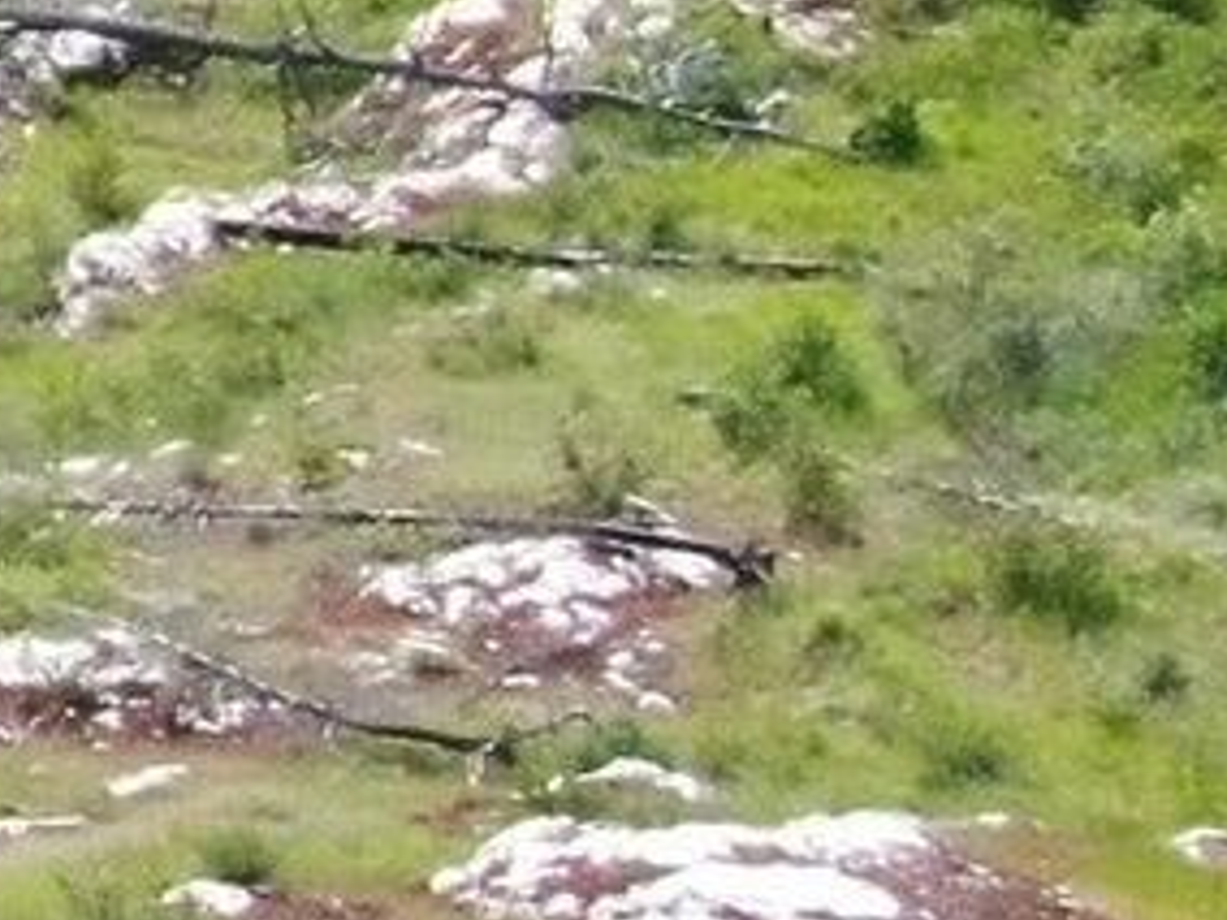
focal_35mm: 188
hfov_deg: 8.0
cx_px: -3134
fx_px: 6664
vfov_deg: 7.7
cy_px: -488
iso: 800
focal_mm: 4.48
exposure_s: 1/4000
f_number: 2.8
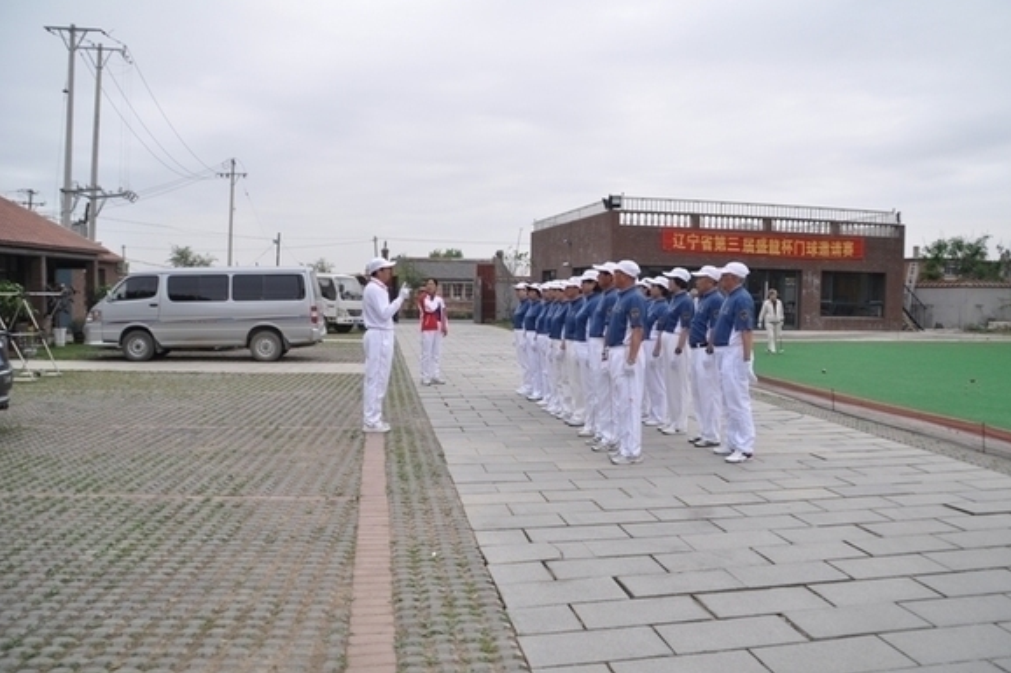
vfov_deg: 46.4
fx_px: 786
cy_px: 340
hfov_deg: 65.5
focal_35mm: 28
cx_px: 518
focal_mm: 18
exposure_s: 1/160
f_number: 6.3
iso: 200
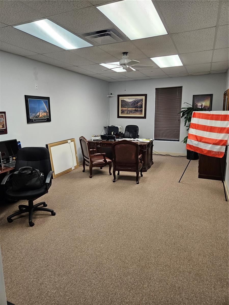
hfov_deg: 58.9
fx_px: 203
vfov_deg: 73.9
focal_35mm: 23
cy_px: 152
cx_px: 114
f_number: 1.8
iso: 250
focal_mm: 5.4
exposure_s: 1/120
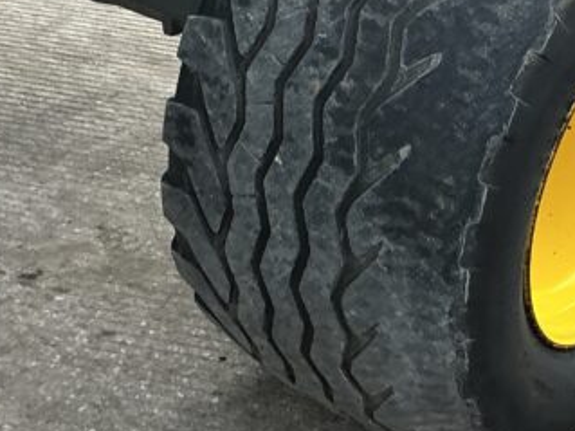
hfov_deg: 21.4
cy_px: 267
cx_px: 496
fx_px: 1494
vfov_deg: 16.4
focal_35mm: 90
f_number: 1.8
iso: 25
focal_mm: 3
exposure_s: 1/348
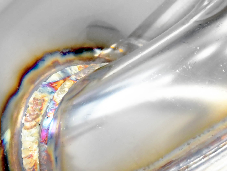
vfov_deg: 3.6
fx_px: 2683
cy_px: 121
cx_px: 138
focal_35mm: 409
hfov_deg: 4.8
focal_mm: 75
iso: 4000
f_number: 10
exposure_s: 1/200
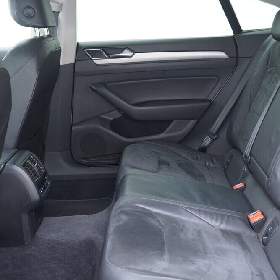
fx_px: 430
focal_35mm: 47
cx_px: 188
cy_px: 142
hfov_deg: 35.7
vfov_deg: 36.1
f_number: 2.8
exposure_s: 1/40
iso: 800
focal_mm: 24
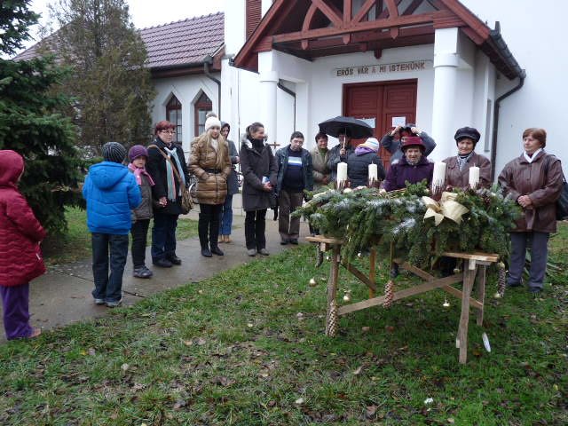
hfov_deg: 65.3
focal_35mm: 27
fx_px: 443
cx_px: 284
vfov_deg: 51.4
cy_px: 213
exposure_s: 1/50
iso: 100
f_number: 2.8
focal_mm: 4.8
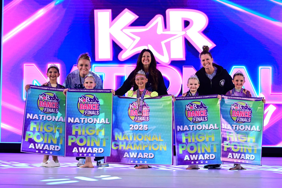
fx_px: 752
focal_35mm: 96
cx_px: 141
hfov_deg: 21.2
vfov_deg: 14.2
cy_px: 94
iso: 2500
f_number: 3.2
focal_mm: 64
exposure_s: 1/1000
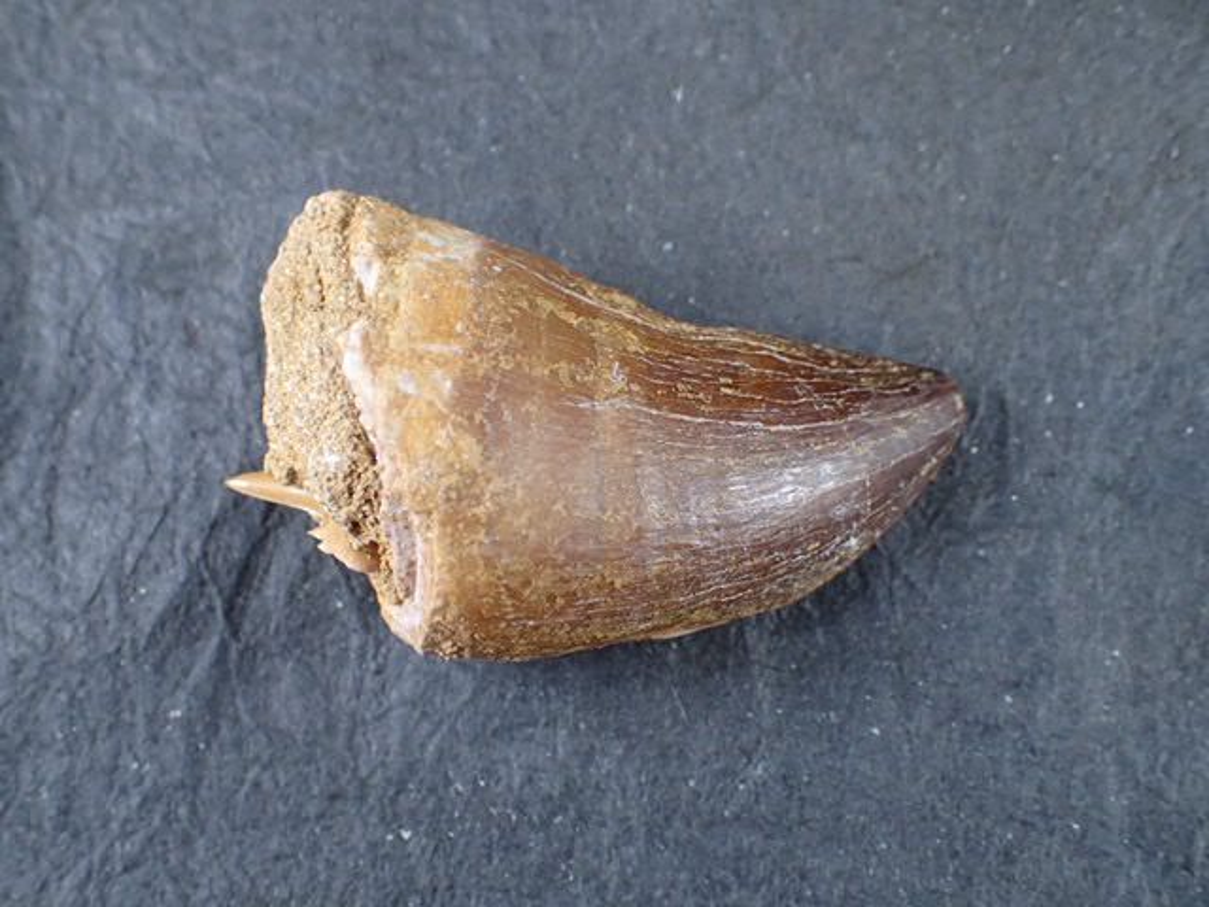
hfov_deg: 41.2
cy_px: 454
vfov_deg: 31.5
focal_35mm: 46
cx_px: 604
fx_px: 1607
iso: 400
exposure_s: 1/200
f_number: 3.1
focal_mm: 8.41
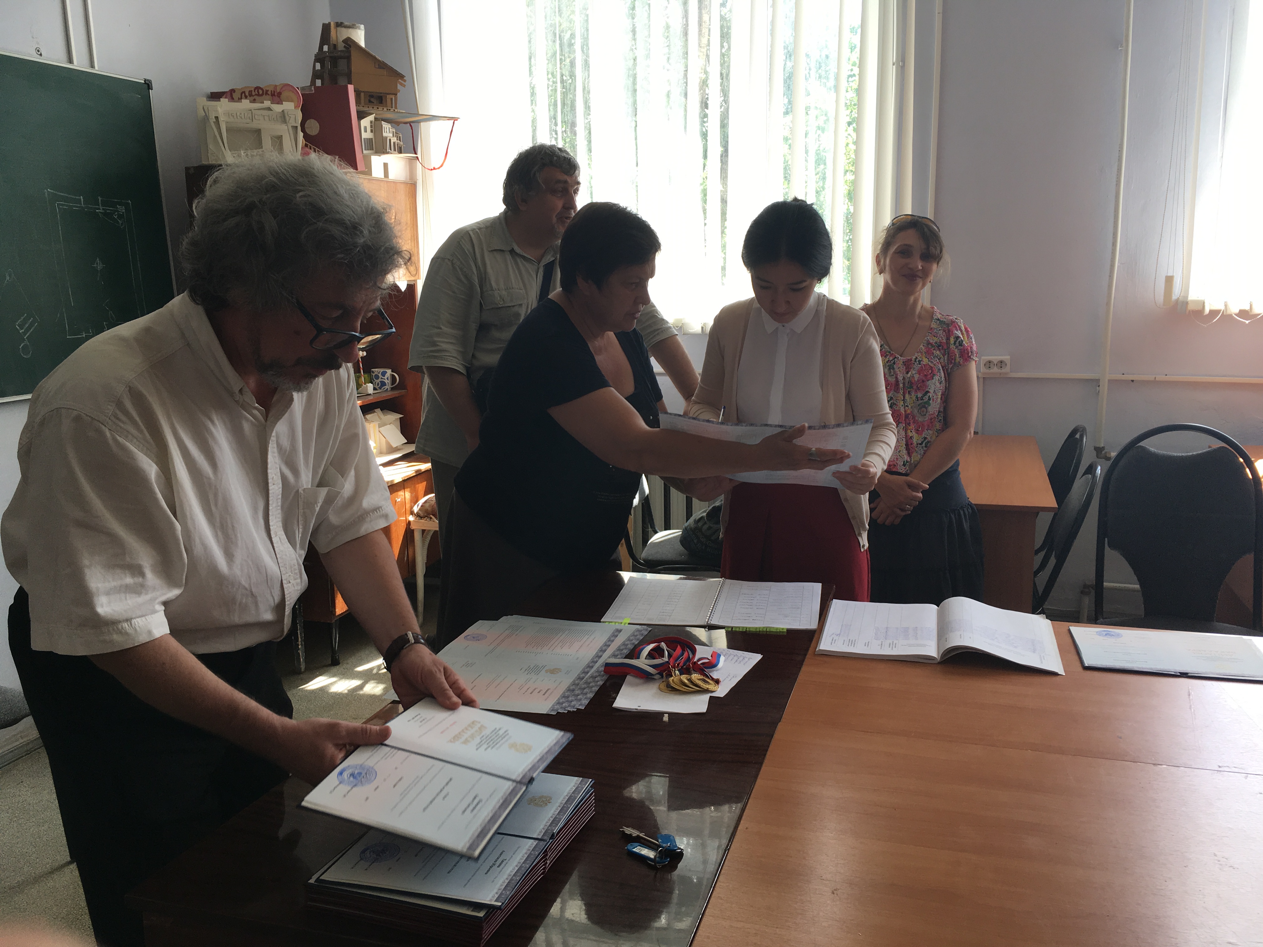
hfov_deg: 61.7
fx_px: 1058
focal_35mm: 29
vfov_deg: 48.2
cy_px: 474
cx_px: 632
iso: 25
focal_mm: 4.15
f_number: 2.2
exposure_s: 1/100
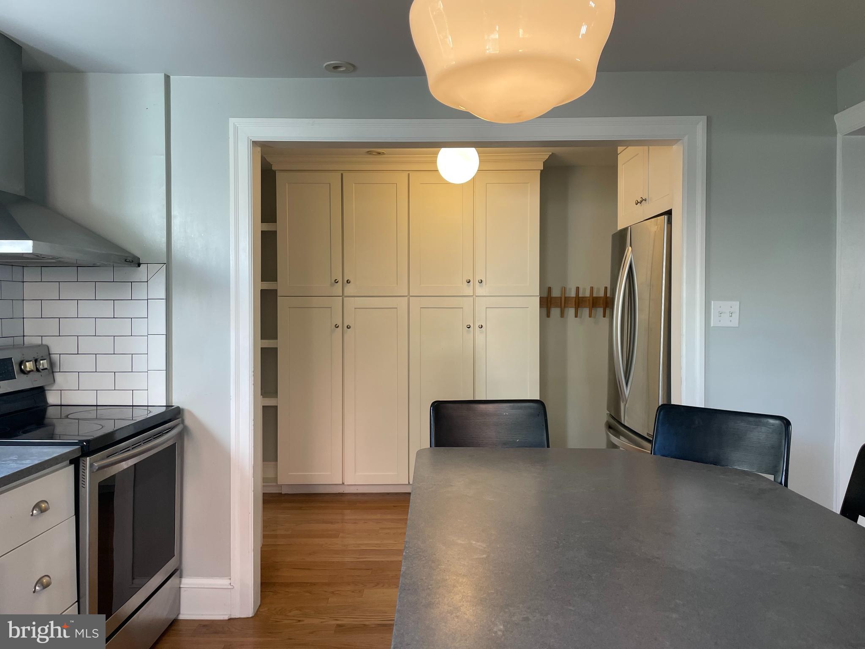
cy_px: 324
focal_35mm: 26
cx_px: 432
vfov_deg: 53.1
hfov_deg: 67.3
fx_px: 650
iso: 80
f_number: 1.6
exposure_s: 1/60
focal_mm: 4.2
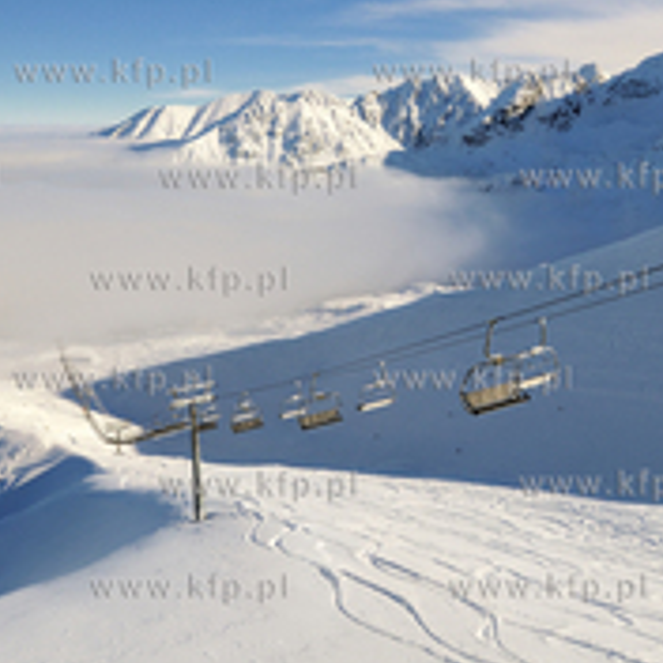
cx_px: 392
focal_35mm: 27
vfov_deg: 57.9
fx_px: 585
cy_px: 226
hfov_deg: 58.7
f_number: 9
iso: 200
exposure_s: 1/800
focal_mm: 14
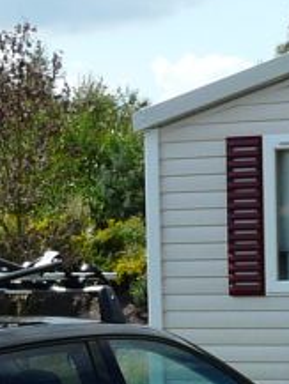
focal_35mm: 166
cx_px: 621
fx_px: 1846
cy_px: 292
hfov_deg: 8.4
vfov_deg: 11.9
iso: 100
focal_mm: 4.6
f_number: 5.6
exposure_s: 1/250
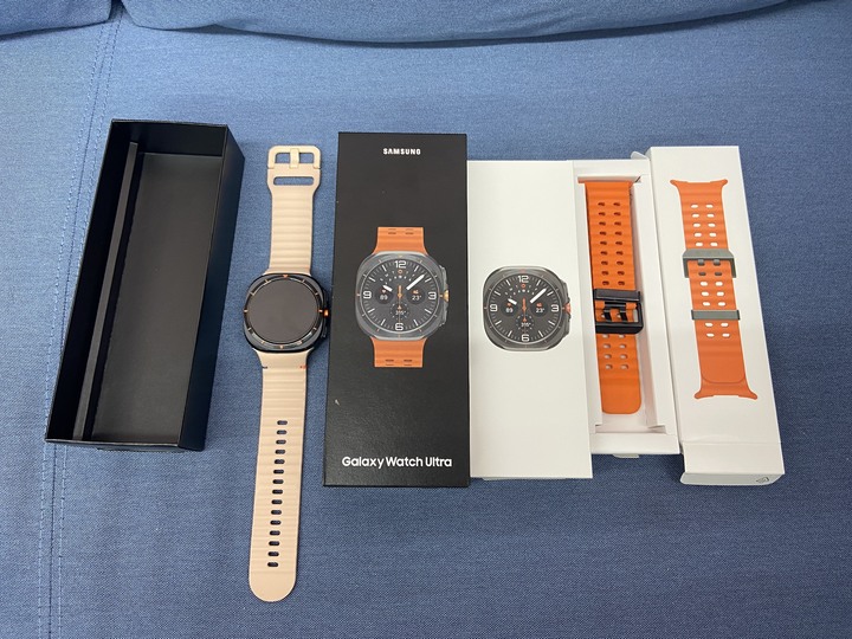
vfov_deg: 53.1
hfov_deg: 67.3
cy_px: 320
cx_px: 426
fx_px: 640
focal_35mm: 26
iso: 100
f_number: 1.8
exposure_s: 1/60
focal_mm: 4.25
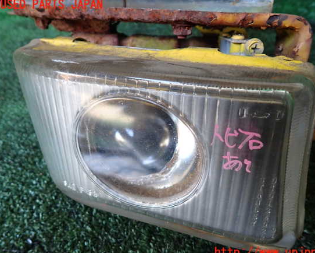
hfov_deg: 63.9
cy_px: 129
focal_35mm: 27
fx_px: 252
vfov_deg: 53.2
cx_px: 171
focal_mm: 4.5
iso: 200
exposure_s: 1/40
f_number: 2
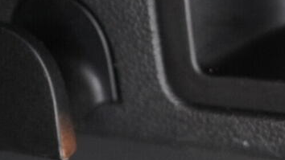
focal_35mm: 109
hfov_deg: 18.0
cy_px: -51
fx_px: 824
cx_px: 399
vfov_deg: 10.8
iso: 3200
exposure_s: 1/40
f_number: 2.8
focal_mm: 24
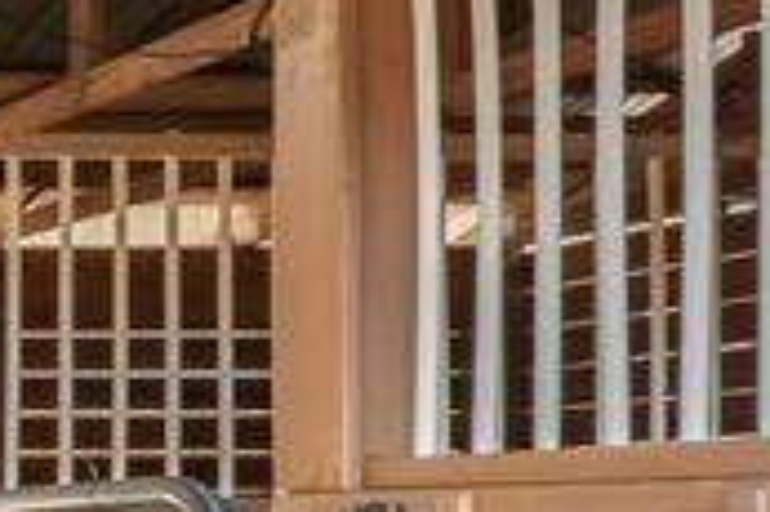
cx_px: -1059
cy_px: 552
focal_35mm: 89
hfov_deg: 14.8
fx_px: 1902
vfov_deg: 15.0
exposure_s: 1/13
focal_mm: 10
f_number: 9
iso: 250
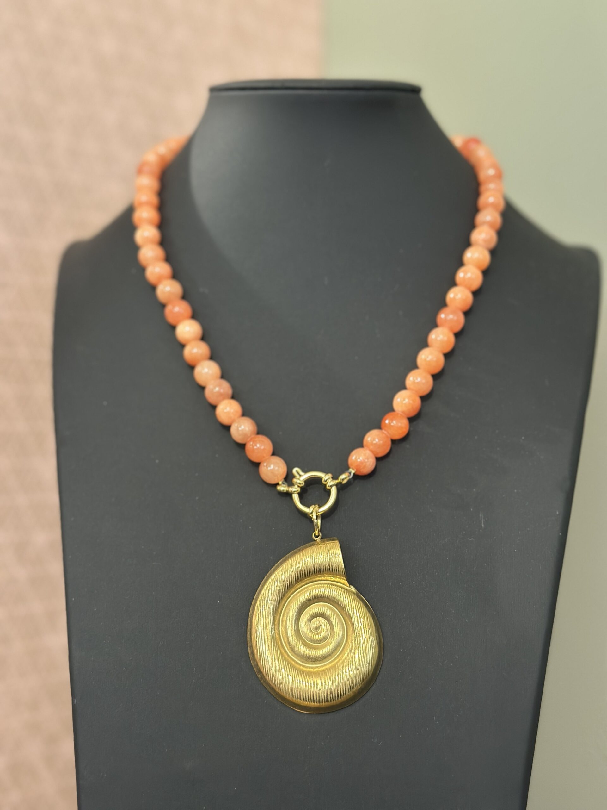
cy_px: 405
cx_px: 304
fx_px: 1122
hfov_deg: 30.3
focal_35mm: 48
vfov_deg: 39.7
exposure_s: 1/33
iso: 250
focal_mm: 6.86
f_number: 1.78
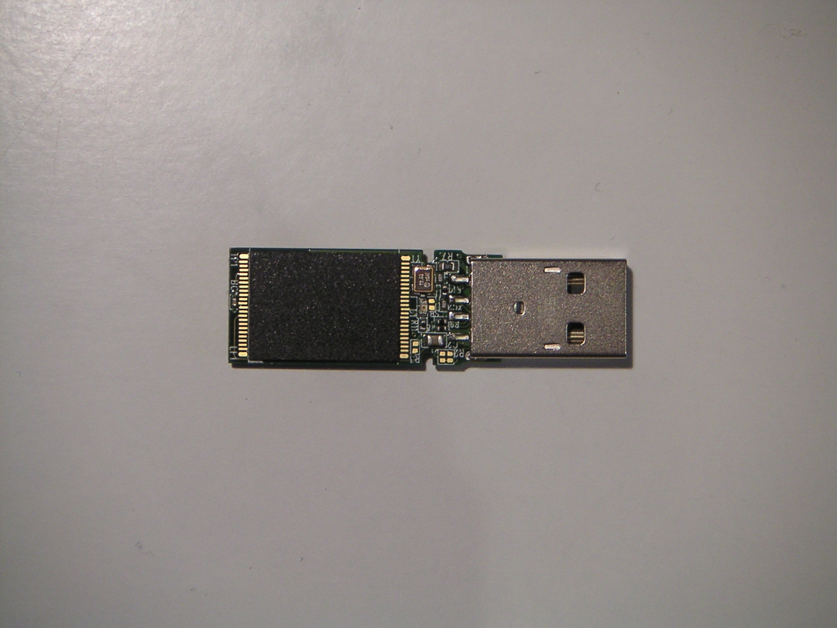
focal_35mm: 78
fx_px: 1886
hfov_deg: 25.0
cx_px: 418
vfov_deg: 18.9
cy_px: 314
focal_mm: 10.2
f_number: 3.4
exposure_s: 1/90
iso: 64
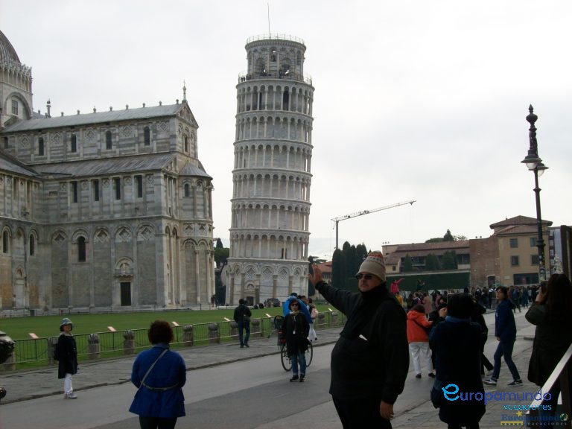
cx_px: 286
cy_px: 214
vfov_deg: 26.1
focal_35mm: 56
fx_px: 925
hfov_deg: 34.3
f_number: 6
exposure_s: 1/241
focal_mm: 9.4
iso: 80
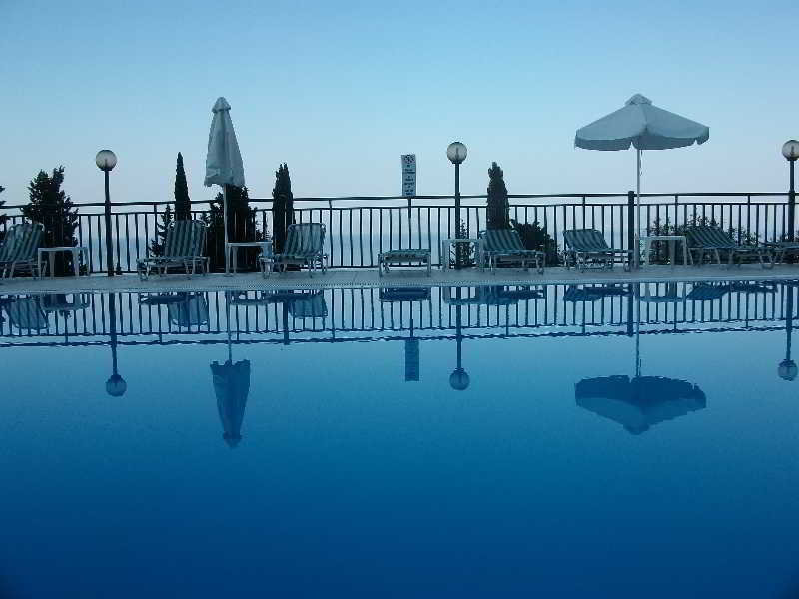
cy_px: 300
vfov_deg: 44.2
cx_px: 400
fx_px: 739
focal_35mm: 32
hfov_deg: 56.8
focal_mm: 5.7
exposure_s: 1/260
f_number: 5.5
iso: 80
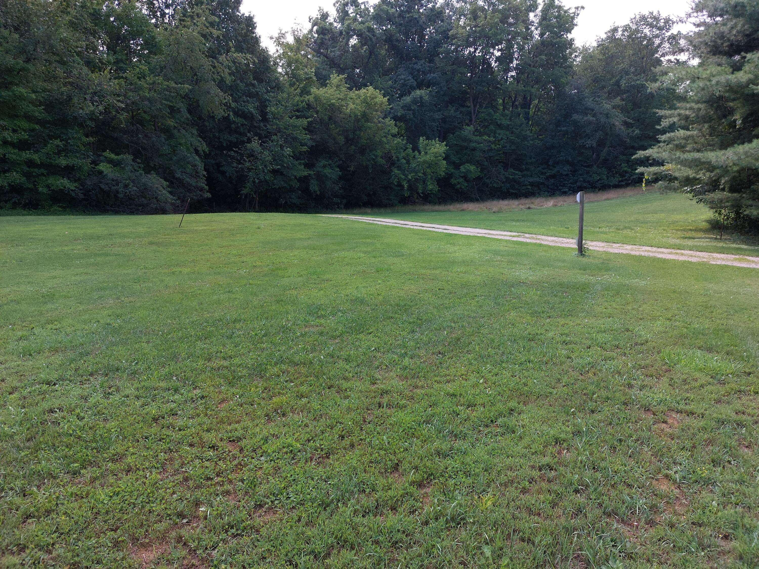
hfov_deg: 71.6
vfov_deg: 56.8
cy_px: 284
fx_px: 526
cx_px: 380
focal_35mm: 24
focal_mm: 5.23
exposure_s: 1/374
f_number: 1.8
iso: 25
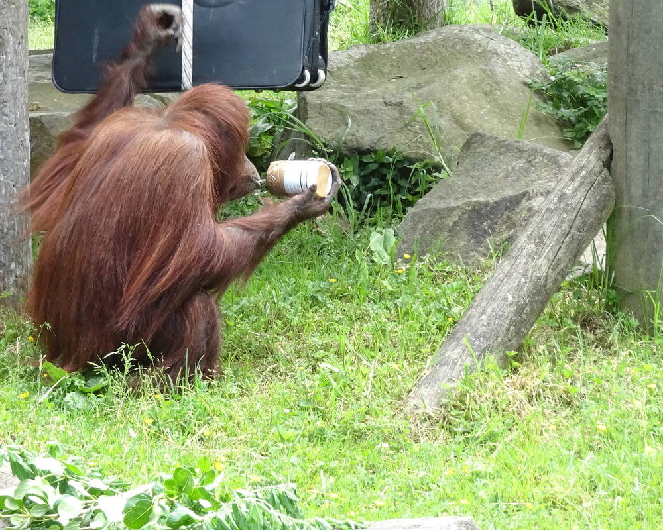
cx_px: 250
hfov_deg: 8.5
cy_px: 233
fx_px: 4474
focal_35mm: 228
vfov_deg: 6.8
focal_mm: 24.99
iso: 320
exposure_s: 1/160
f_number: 5.6
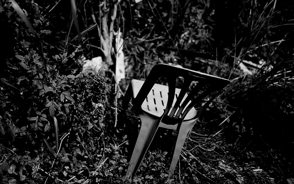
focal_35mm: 41
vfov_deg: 31.2
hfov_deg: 48.2
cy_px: 85
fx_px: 329
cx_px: 135
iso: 800
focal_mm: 35
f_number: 1.4
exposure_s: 1/30
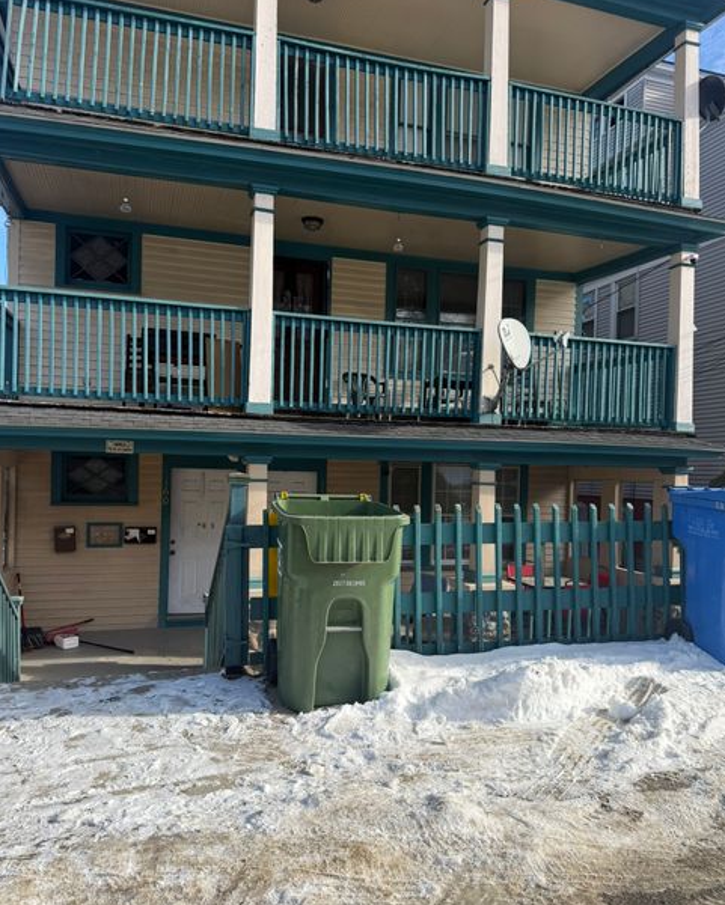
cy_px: 486
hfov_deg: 54.9
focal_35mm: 26
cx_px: 365
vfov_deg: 65.9
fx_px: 697
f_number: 1.78
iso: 80
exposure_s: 1/3279
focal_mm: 6.76
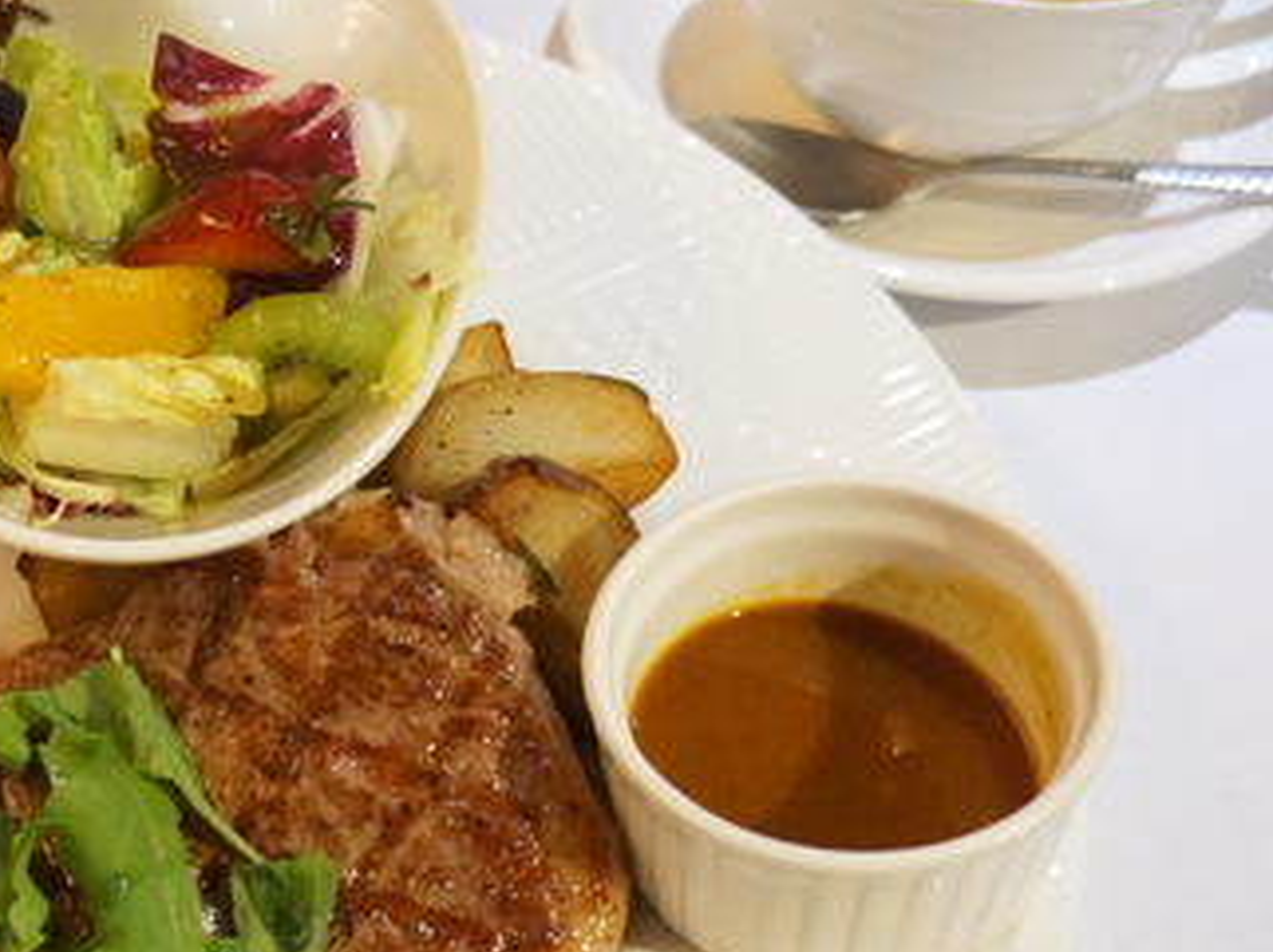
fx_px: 2424
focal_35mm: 66
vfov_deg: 22.1
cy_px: 699
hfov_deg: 27.8
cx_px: 12
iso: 3200
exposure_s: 1/30
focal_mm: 23
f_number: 4
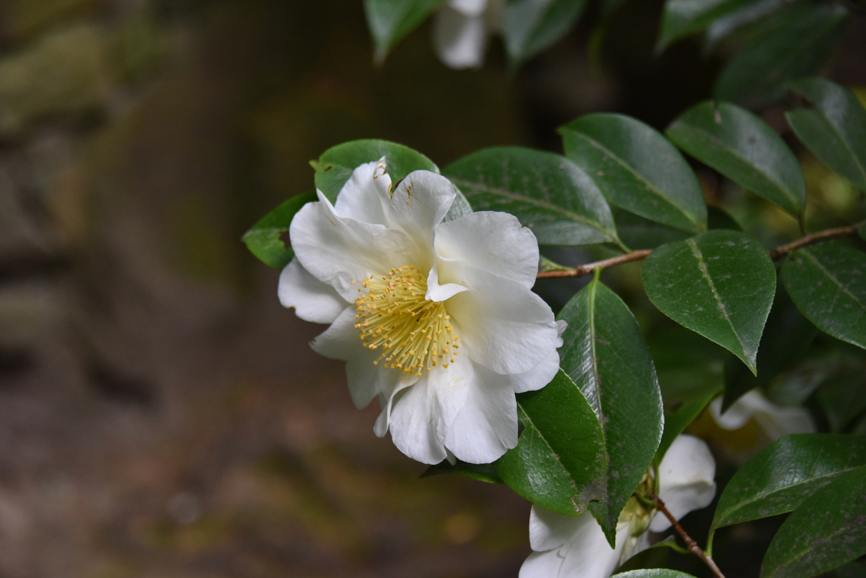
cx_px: 433
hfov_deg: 22.1
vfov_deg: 14.9
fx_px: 2213
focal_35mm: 92
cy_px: 289
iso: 2200
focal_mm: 92
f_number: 5.3
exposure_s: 1/200
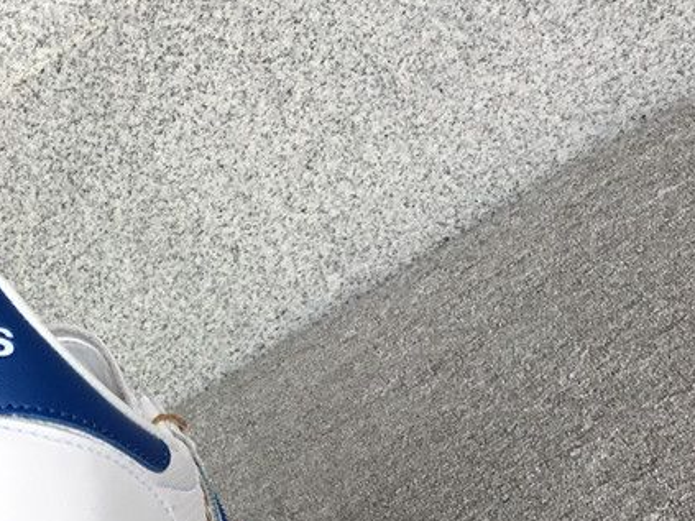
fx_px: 1325
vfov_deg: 22.0
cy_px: 417
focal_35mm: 66
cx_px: 99
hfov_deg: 28.5
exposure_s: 1/110
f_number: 2.4
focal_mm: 3.3
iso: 25
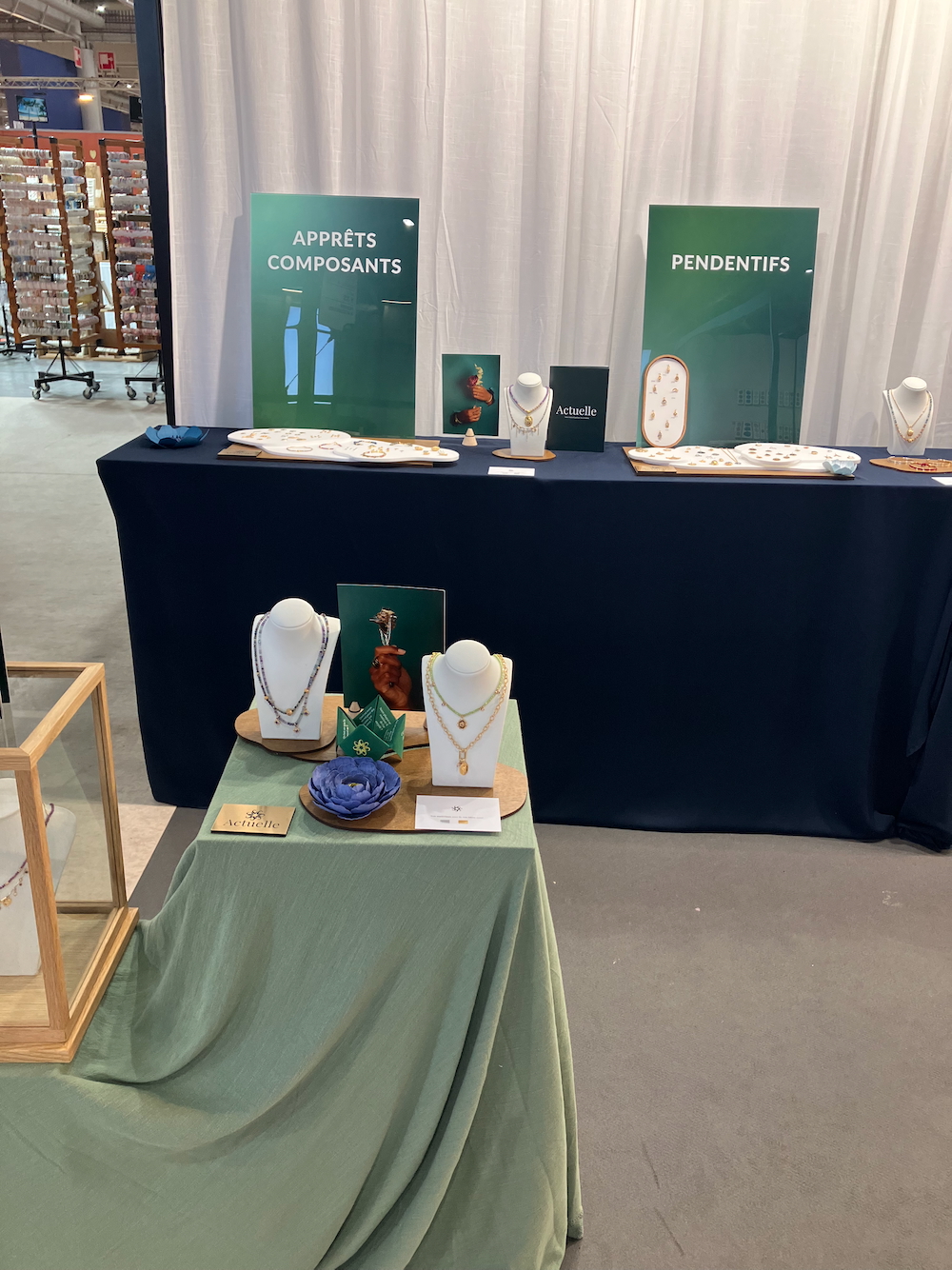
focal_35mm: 28
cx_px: 476
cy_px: 635
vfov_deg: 63.5
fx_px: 1027
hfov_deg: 49.7
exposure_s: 1/100
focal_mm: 3.99
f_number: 1.8
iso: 80
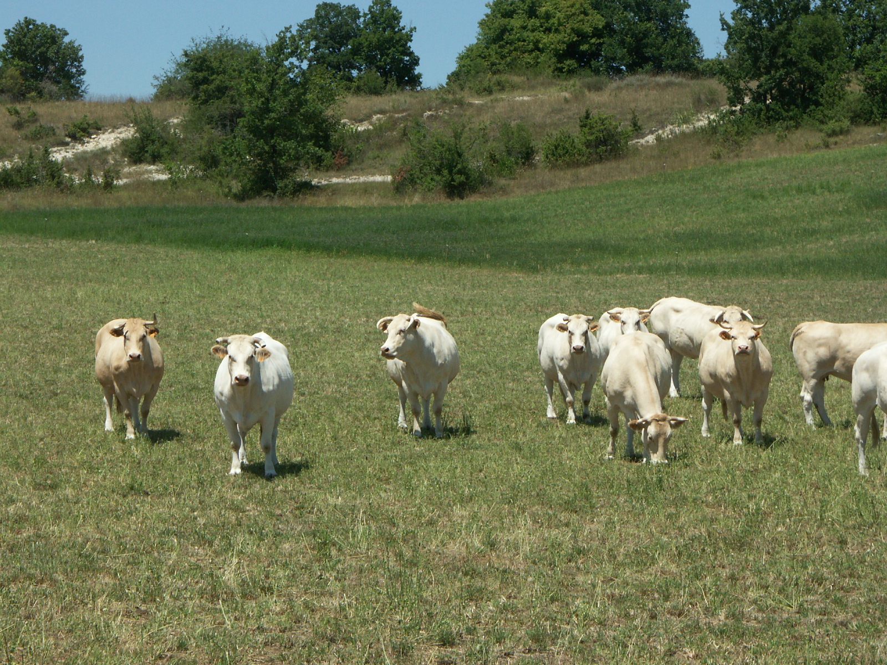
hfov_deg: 14.9
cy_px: 332
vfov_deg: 11.2
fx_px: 3382
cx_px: 444
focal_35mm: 132
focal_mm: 33.57
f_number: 7.1
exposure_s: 1/800
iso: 100
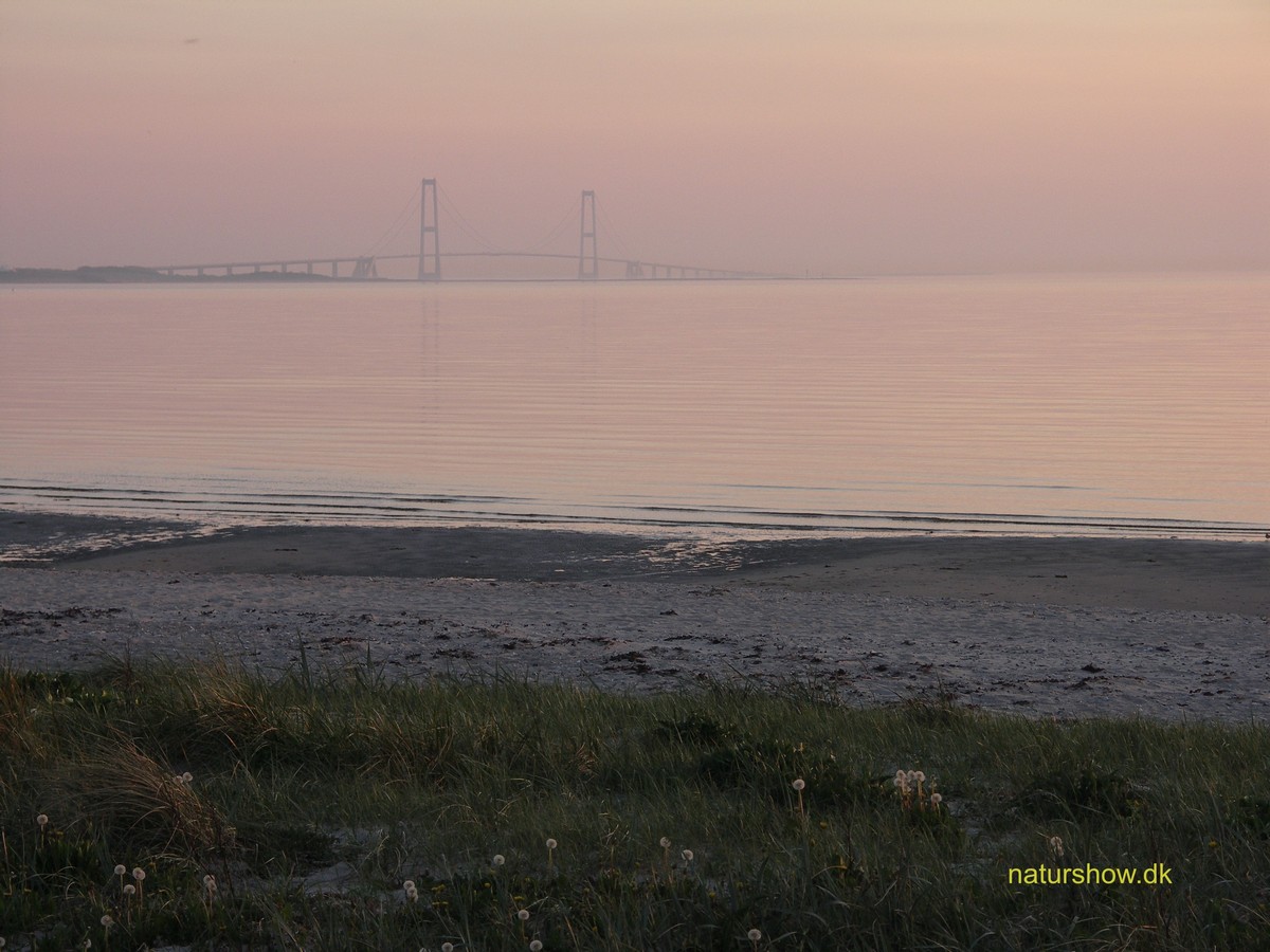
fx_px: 4990
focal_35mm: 136
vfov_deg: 10.9
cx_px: 635
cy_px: 476
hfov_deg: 14.5
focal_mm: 35.2
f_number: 4.5
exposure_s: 1/100
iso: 100
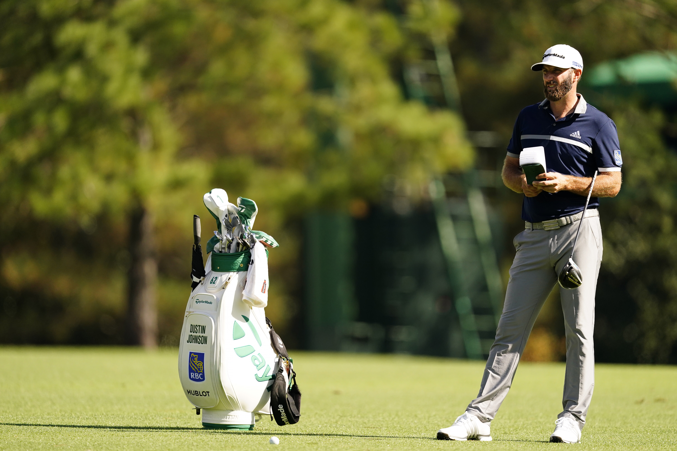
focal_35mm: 600
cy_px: 226
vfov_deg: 2.3
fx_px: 11283
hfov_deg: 3.4
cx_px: 338
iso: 1250
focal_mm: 600
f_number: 4
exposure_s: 1/5000
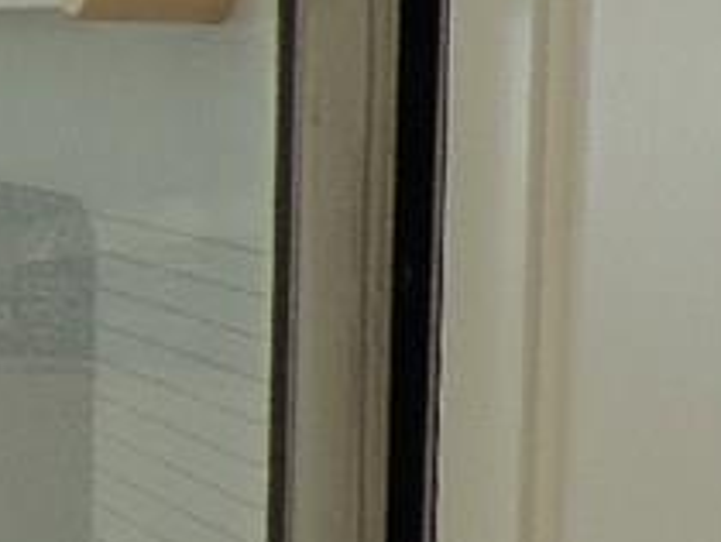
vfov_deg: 12.7
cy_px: 264
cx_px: -769
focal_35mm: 117
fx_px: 2440
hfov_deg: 13.9
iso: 100
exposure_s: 1/30
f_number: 3
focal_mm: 4.3
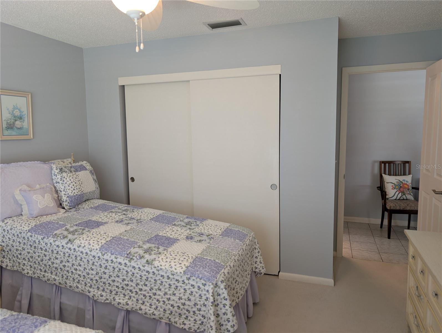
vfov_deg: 56.9
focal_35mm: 24
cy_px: 166
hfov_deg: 71.5
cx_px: 221
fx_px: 307
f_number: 1.68
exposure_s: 1/40
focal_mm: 6.9
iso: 51
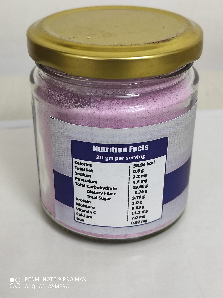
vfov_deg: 69.4
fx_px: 215
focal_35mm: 25
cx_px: 112
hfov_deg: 54.8
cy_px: 149
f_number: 1.89
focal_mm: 5.43
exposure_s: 1/33
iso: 642
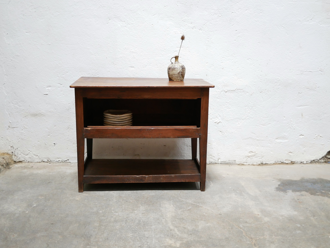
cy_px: 124
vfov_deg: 36.0
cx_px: 165
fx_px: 381
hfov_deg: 46.8
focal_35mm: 40
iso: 640
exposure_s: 1/60
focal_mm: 20
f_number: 1.7
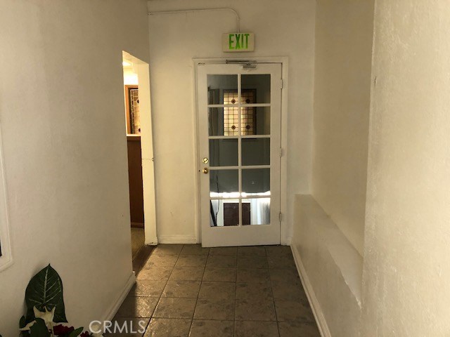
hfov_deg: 63.4
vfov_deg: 49.7
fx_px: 364
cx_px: 225
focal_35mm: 28
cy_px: 168
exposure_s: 1/15
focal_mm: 3.99
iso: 80
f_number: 1.8
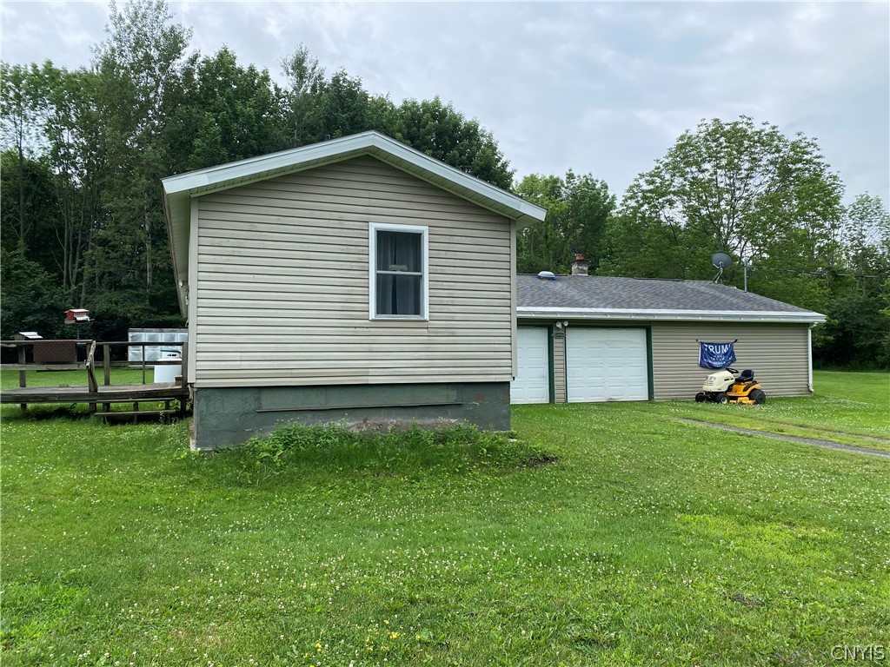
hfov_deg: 67.3
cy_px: 334
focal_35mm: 26
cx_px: 445
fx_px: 668
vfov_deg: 53.1
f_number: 1.8
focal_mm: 4.25
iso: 32
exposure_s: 1/827
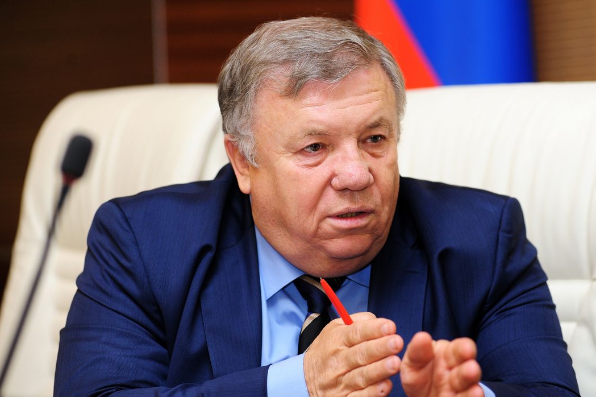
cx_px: 330
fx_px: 2366
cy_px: 204
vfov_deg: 9.6
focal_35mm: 143
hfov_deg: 14.4
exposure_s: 1/250
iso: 800
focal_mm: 125
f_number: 4
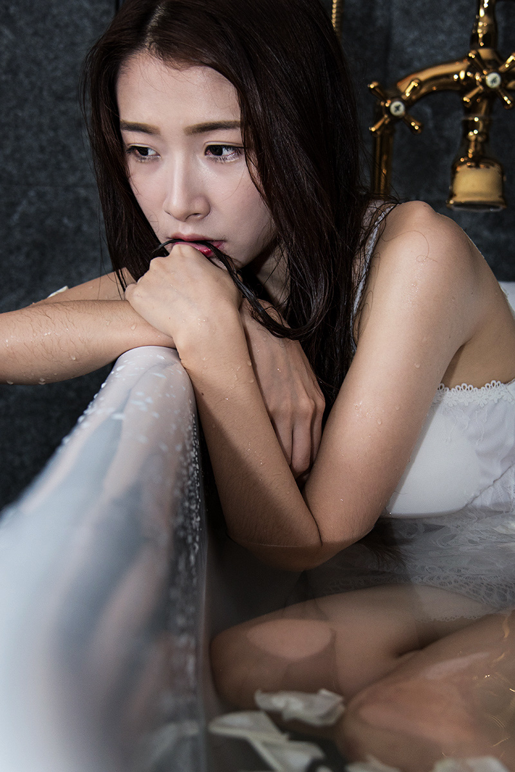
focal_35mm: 38
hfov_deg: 35.1
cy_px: 386
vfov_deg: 50.7
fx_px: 815
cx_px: 258
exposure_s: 1/60
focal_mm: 38
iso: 400
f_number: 4
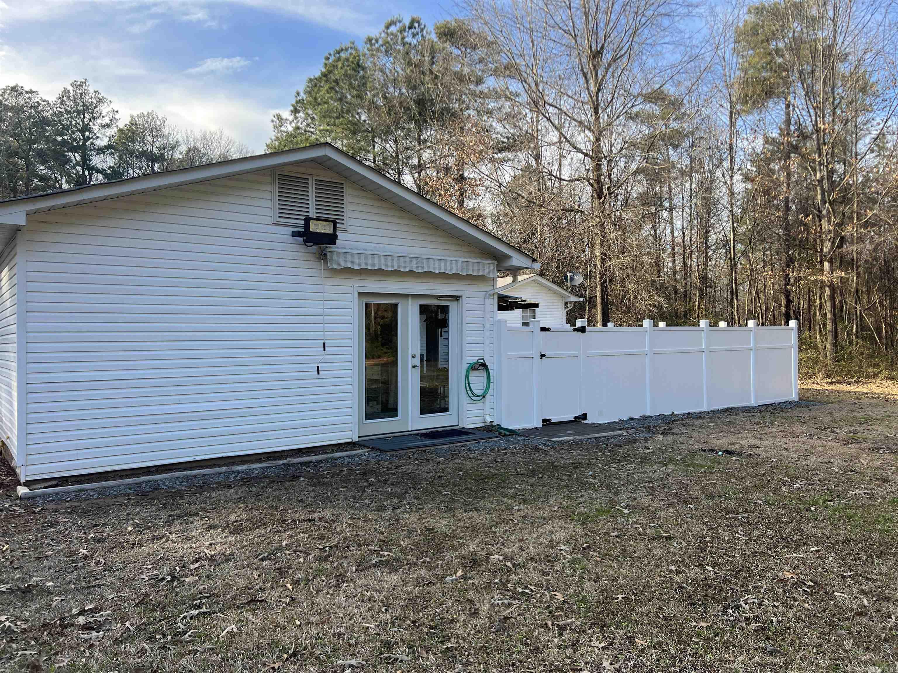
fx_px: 674
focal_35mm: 26
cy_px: 336
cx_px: 449
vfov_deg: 53.1
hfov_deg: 67.3
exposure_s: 1/743
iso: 50
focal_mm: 5.7
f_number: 1.5
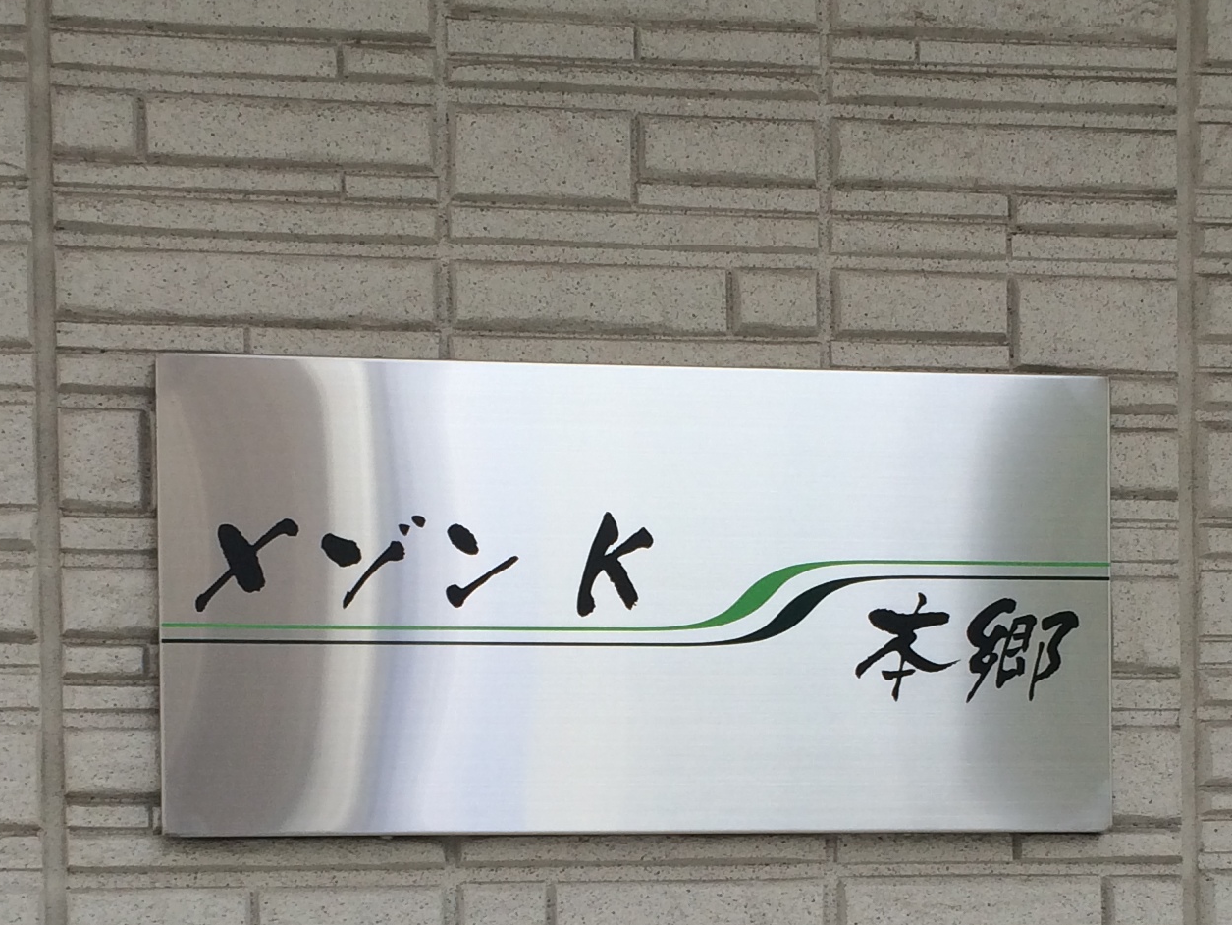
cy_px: 853
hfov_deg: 25.0
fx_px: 2777
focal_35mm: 78
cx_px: 637
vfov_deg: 18.6
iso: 32
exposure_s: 1/398
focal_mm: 4.12
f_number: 2.2
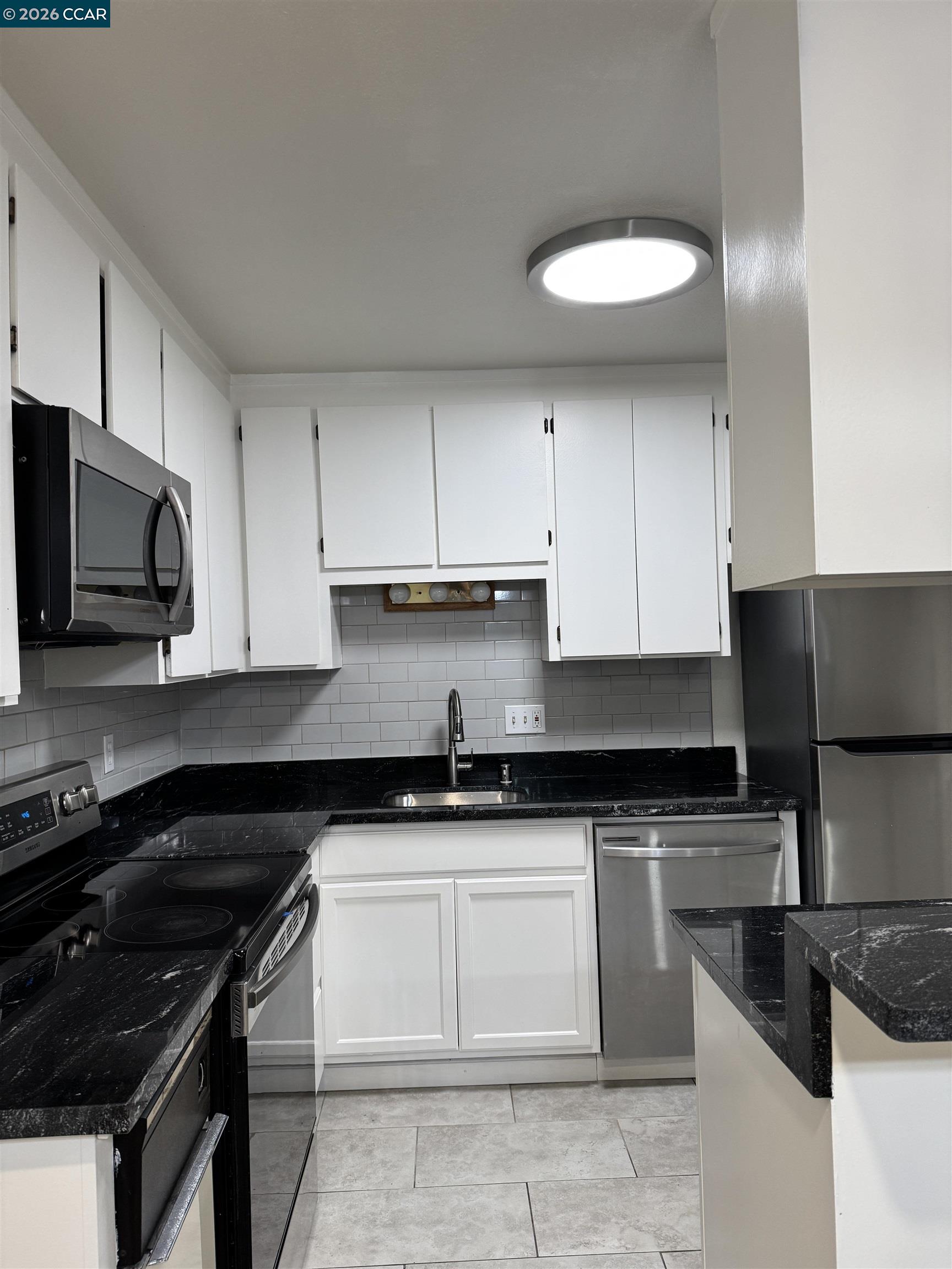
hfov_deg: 56.8
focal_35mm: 24
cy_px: 634
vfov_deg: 71.6
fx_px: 880
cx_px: 476
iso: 160
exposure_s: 1/120
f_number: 1.78
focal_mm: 6.76
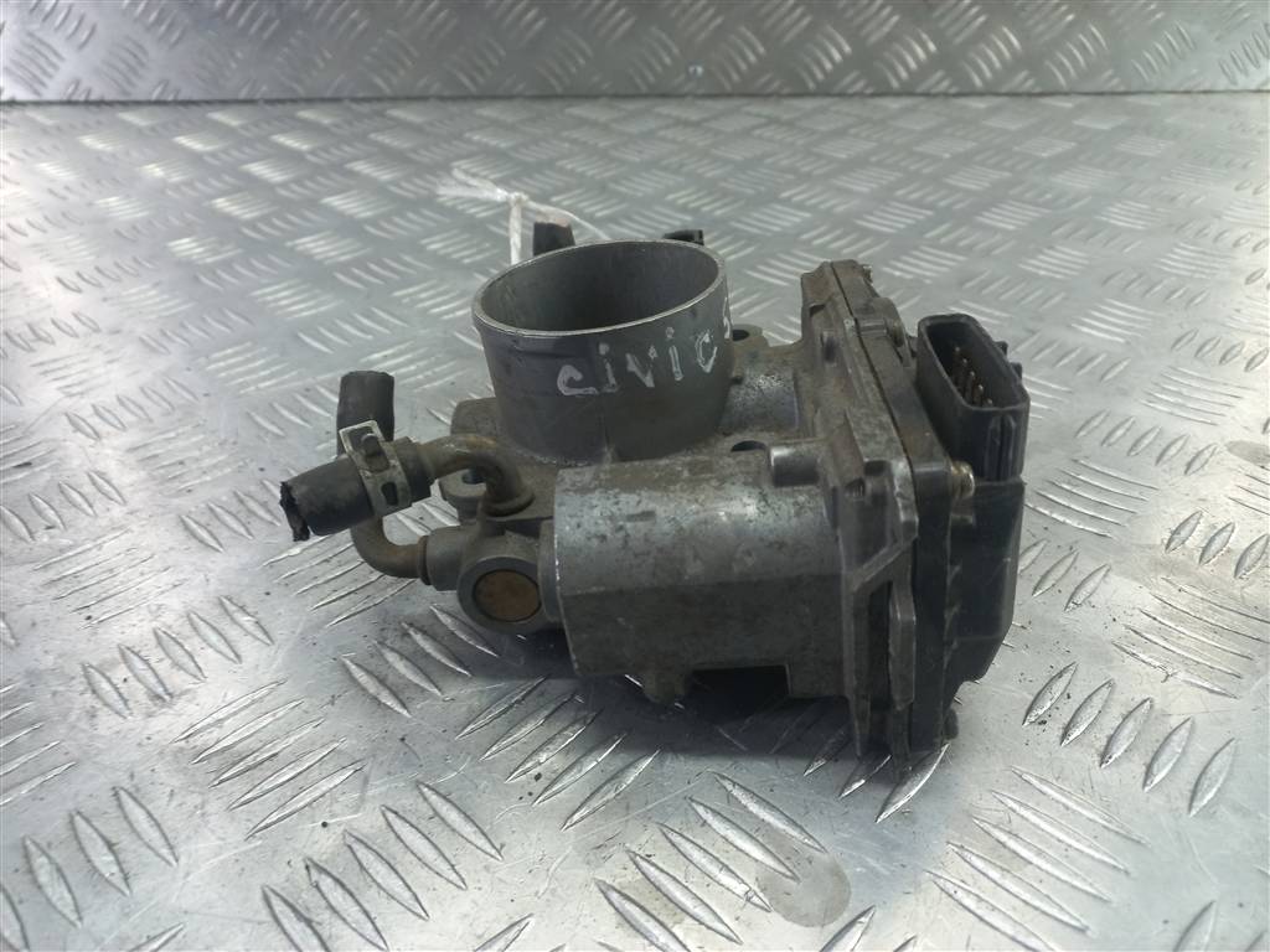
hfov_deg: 69.4
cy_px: 476
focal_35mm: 25
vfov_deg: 54.9
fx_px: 917
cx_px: 635
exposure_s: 1/50
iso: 80
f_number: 1.8
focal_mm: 4.6
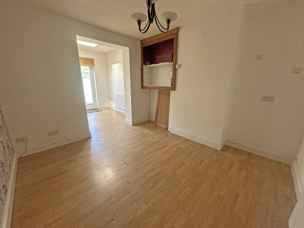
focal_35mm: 14
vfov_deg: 85.7
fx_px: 123
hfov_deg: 102.1
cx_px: 152
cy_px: 114
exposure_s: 1/99
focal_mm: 2.22
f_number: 2.2
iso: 160
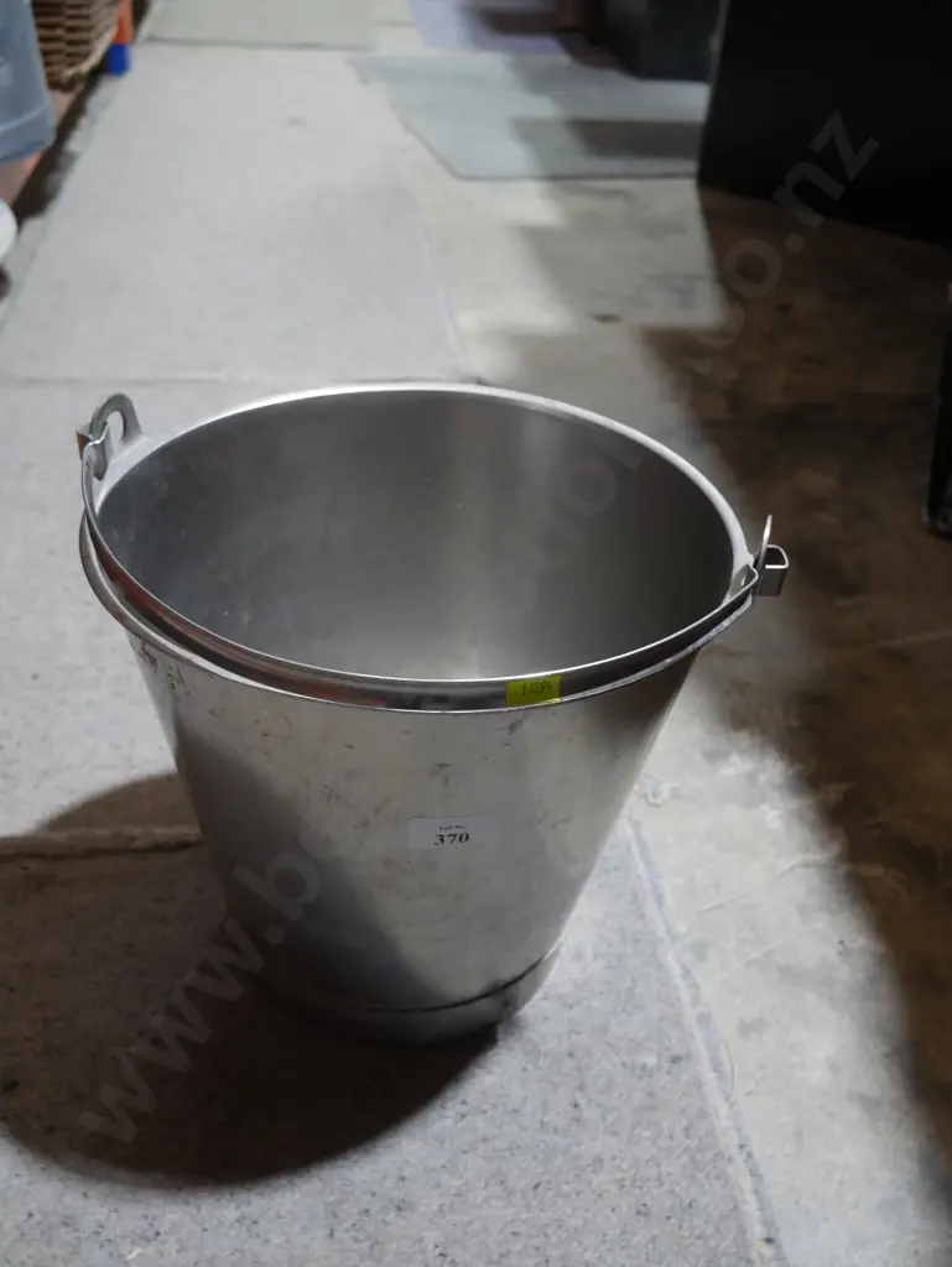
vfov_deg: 56.8
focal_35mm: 32
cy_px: 634
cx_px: 476
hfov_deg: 44.2
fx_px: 1172
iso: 500
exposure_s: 1/60
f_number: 3.6
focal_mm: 16
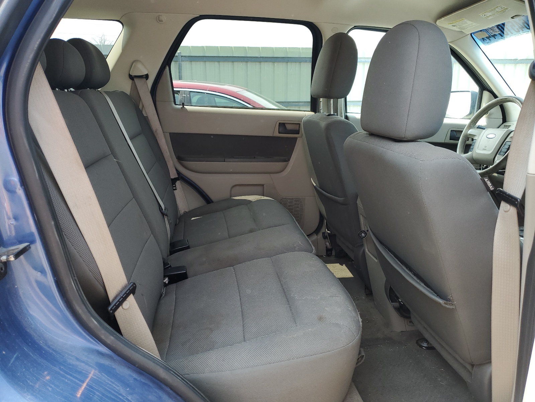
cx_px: 268
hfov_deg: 67.3
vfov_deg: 53.1
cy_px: 201
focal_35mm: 26
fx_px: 402
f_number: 1.5
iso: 50
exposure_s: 1/278
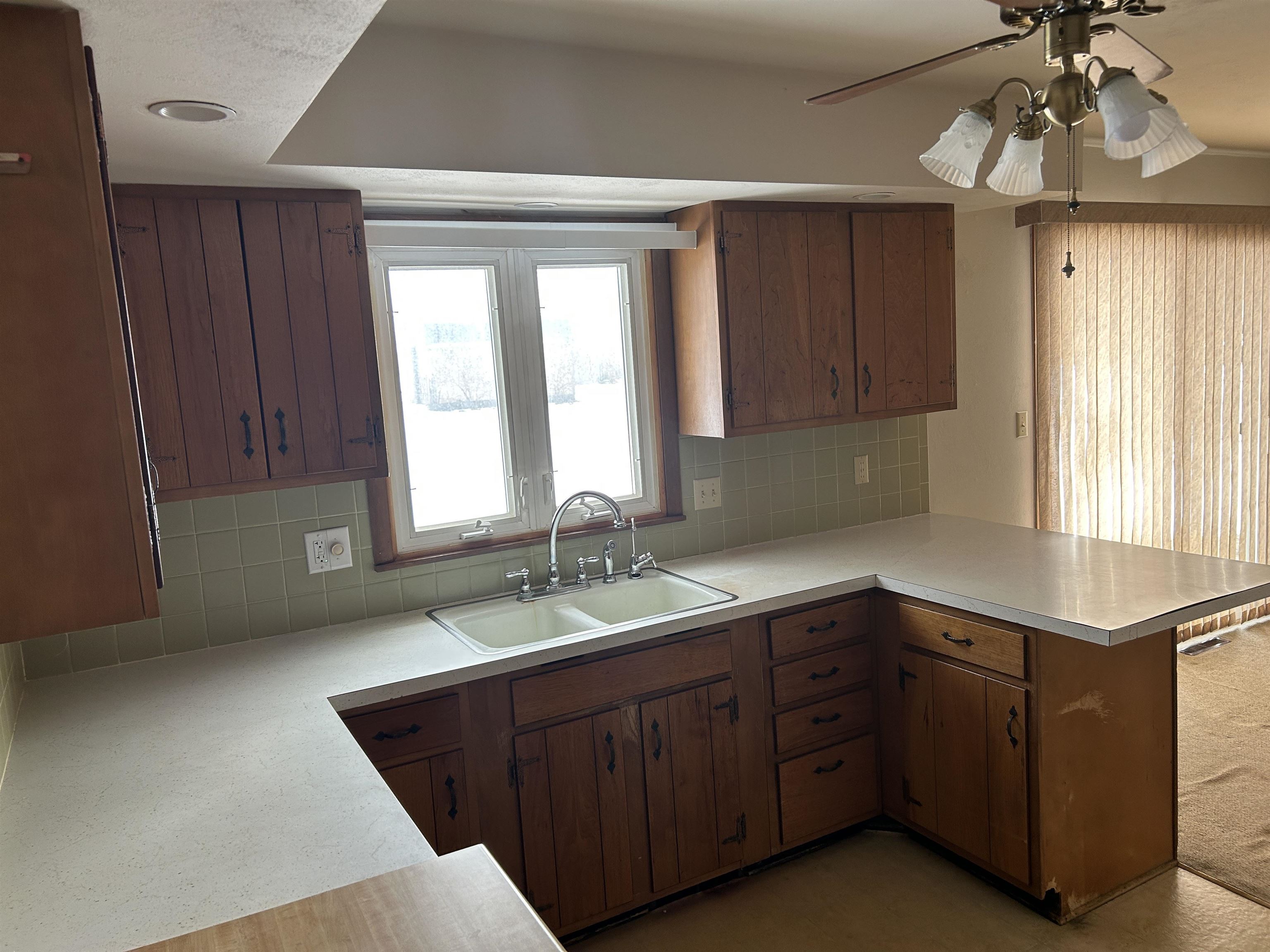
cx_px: 635
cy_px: 476
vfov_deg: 53.1
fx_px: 954
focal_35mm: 26
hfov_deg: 67.3
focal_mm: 5.7
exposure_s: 1/121
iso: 100
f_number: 1.5
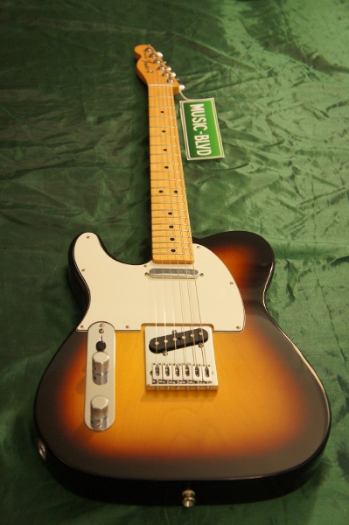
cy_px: 262
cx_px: 174
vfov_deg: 37.9
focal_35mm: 52
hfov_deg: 25.7
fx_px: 765
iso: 1600
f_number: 4.5
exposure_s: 1/30
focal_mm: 35
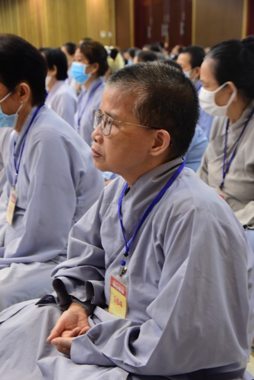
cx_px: 127
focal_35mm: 58
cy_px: 190
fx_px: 613
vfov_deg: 34.5
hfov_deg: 23.4
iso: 3200
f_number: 7.1
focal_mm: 58
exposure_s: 1/25
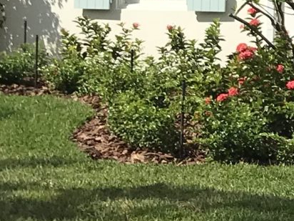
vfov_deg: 8.4
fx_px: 1478
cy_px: -74
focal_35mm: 174
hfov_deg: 10.2
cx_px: 639
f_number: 1.8
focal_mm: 3.99
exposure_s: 1/3831
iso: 20
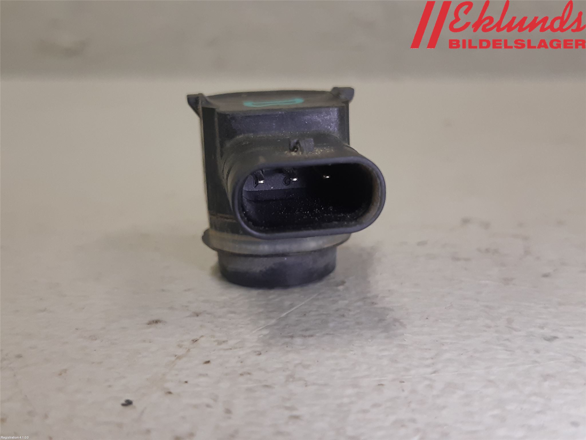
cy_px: 220
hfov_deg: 67.3
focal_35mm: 26
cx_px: 293
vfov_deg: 53.1
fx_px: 440
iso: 125
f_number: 1.7
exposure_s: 1/50
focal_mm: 3.93
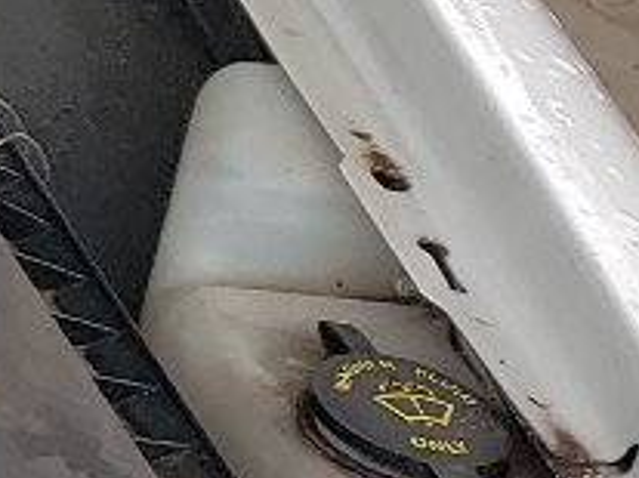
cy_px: -185
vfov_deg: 7.3
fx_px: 3708
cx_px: -1772
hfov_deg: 7.5
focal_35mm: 201
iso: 50
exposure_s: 1/833
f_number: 1.5
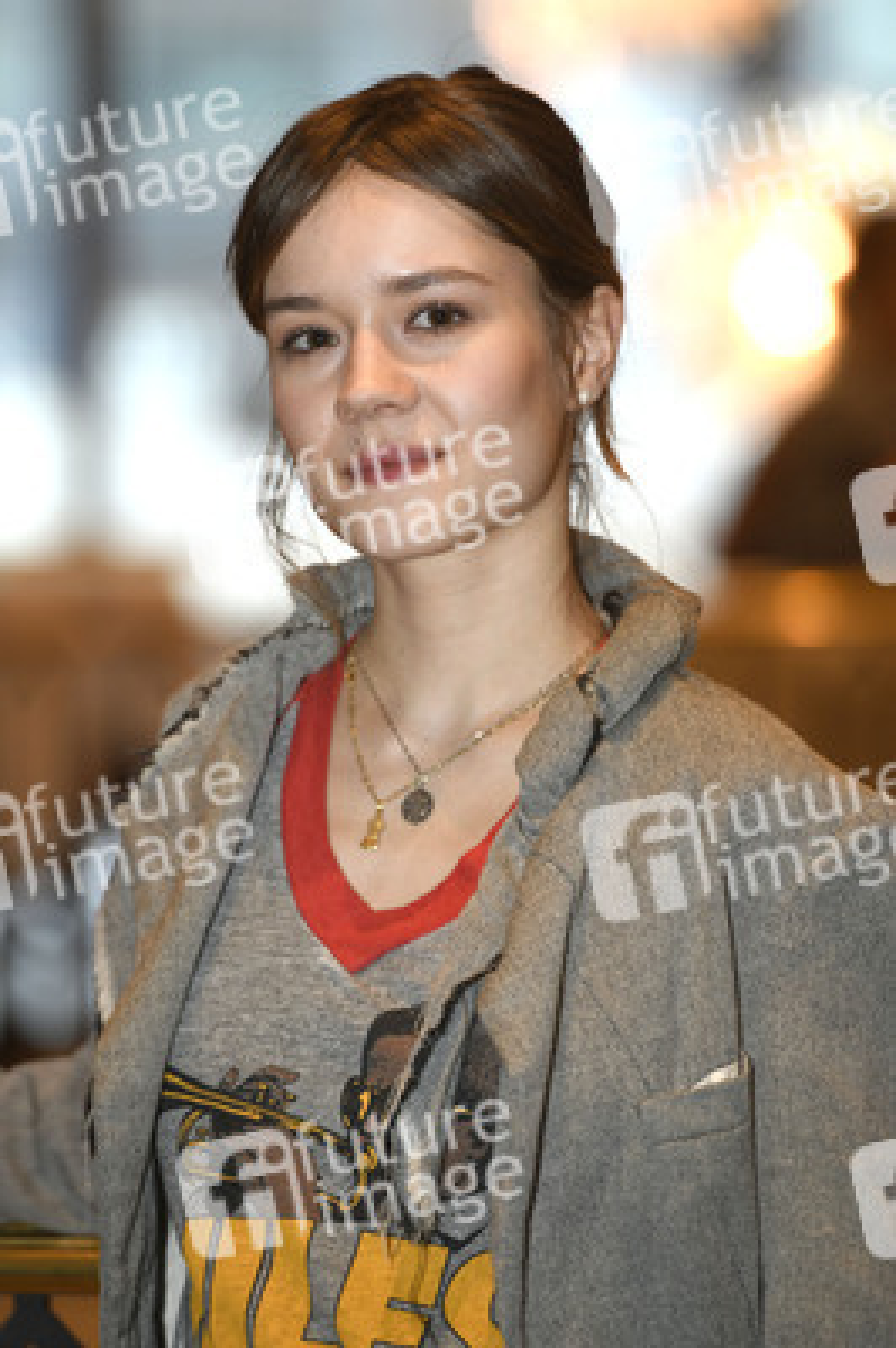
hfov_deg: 6.9
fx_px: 7479
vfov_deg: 10.3
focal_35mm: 200
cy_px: 674
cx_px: 448
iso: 800
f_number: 4
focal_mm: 200
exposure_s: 1/200
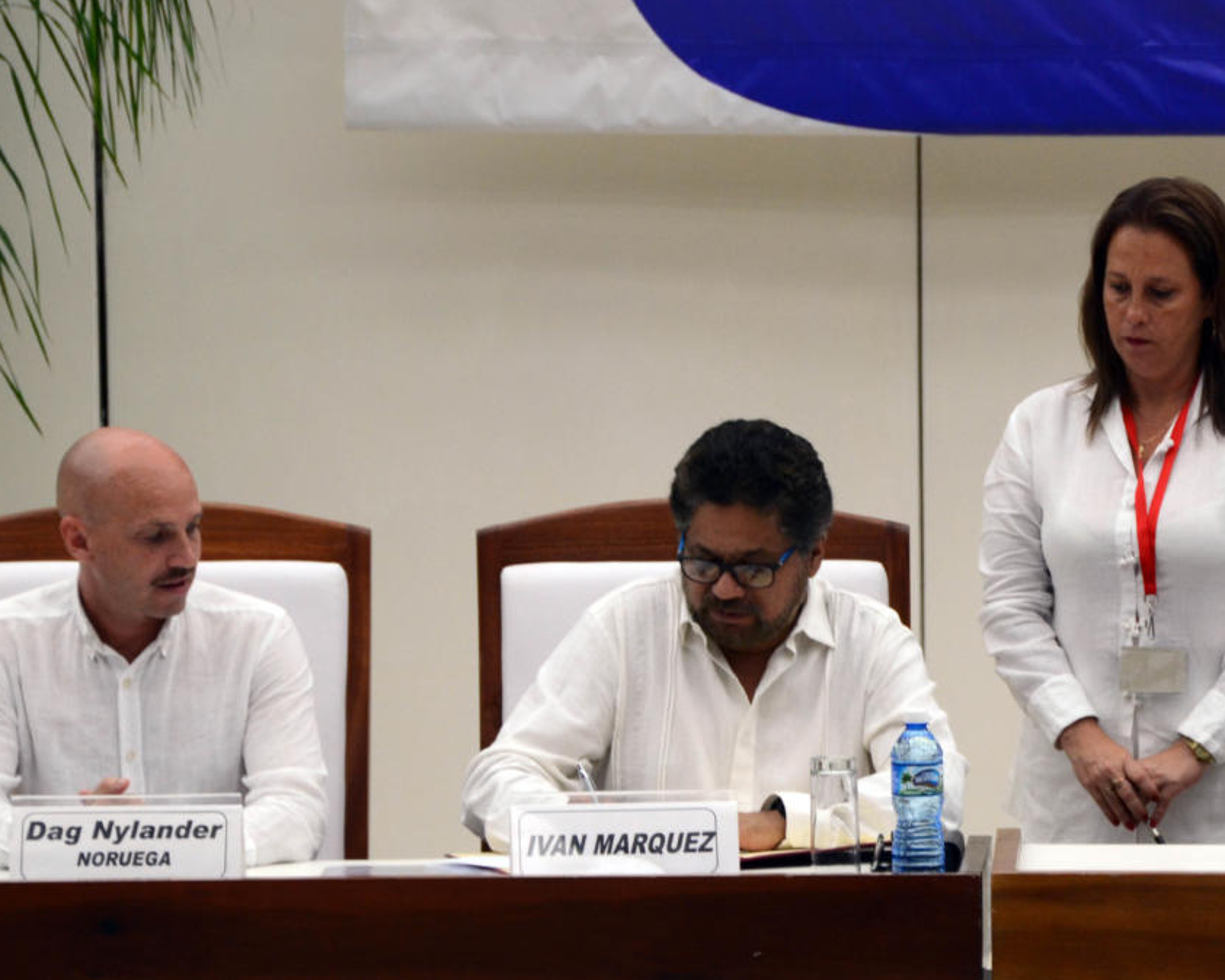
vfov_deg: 6.7
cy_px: 491
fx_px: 8361
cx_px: 621
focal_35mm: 231
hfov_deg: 8.4
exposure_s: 1/80
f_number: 6.3
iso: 800
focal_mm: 135
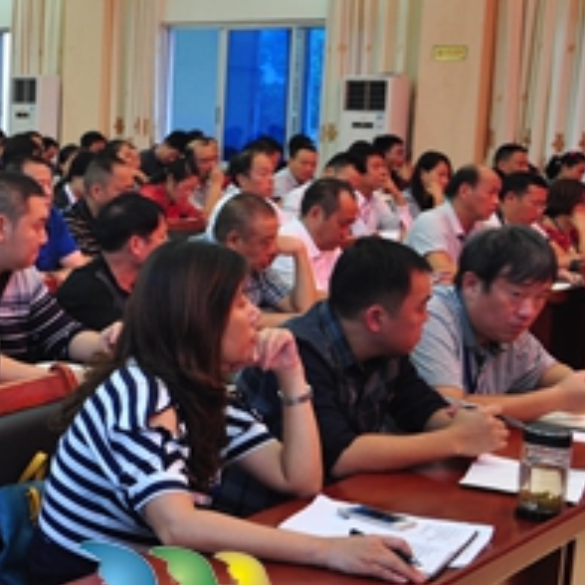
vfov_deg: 25.3
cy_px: 260
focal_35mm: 68
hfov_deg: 22.9
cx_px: -146
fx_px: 1302
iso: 500
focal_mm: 21
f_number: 3.8
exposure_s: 1/30
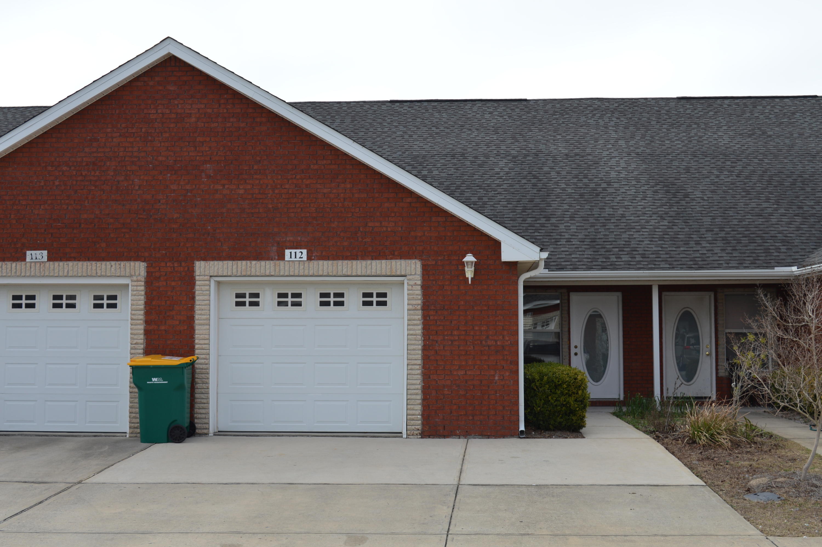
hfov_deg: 43.6
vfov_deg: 29.8
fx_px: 1026
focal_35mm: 45
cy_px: 274
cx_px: 411
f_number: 8
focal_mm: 30
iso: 100
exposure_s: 1/250
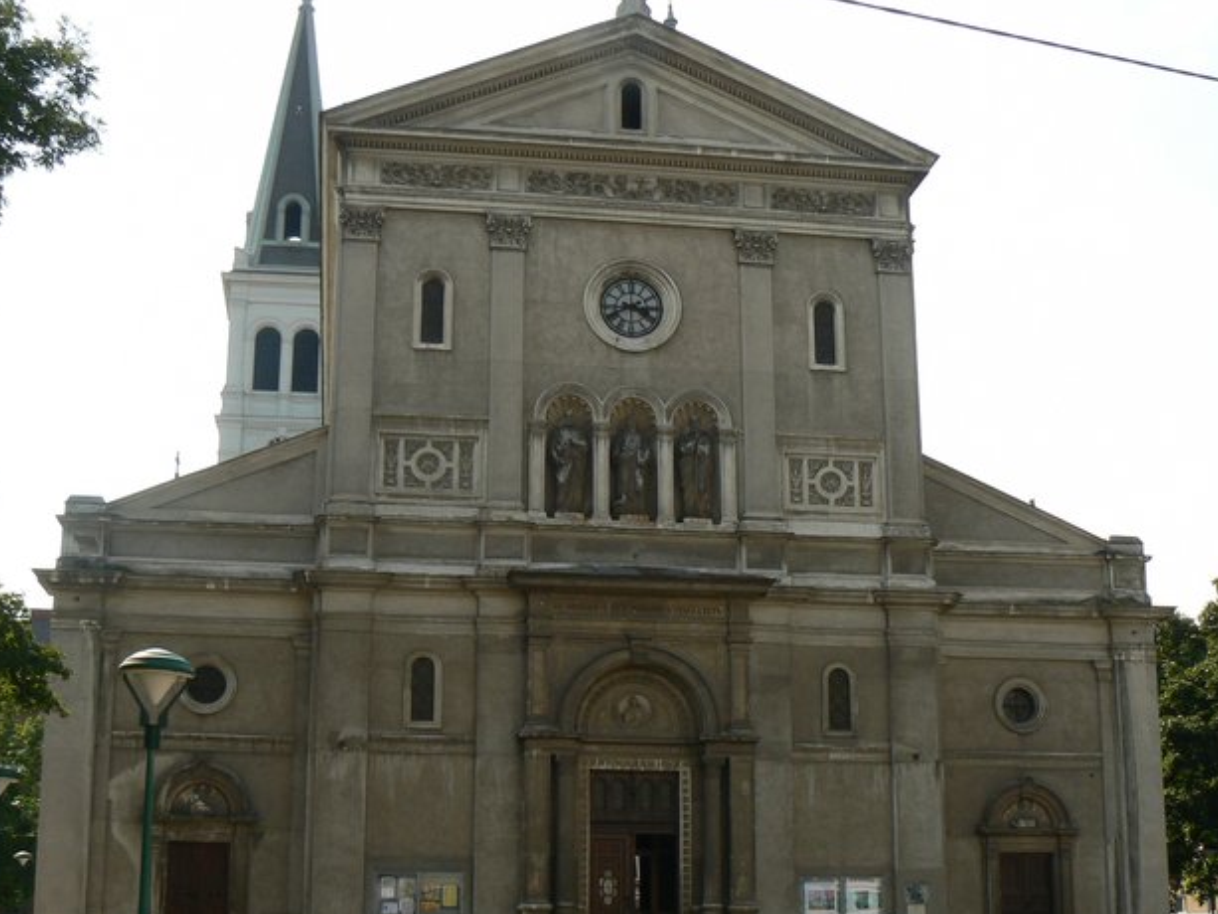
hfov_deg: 40.4
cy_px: 580
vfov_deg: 30.7
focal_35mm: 47
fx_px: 1654
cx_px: 572
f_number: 5.6
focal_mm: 6
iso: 80
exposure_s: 1/400
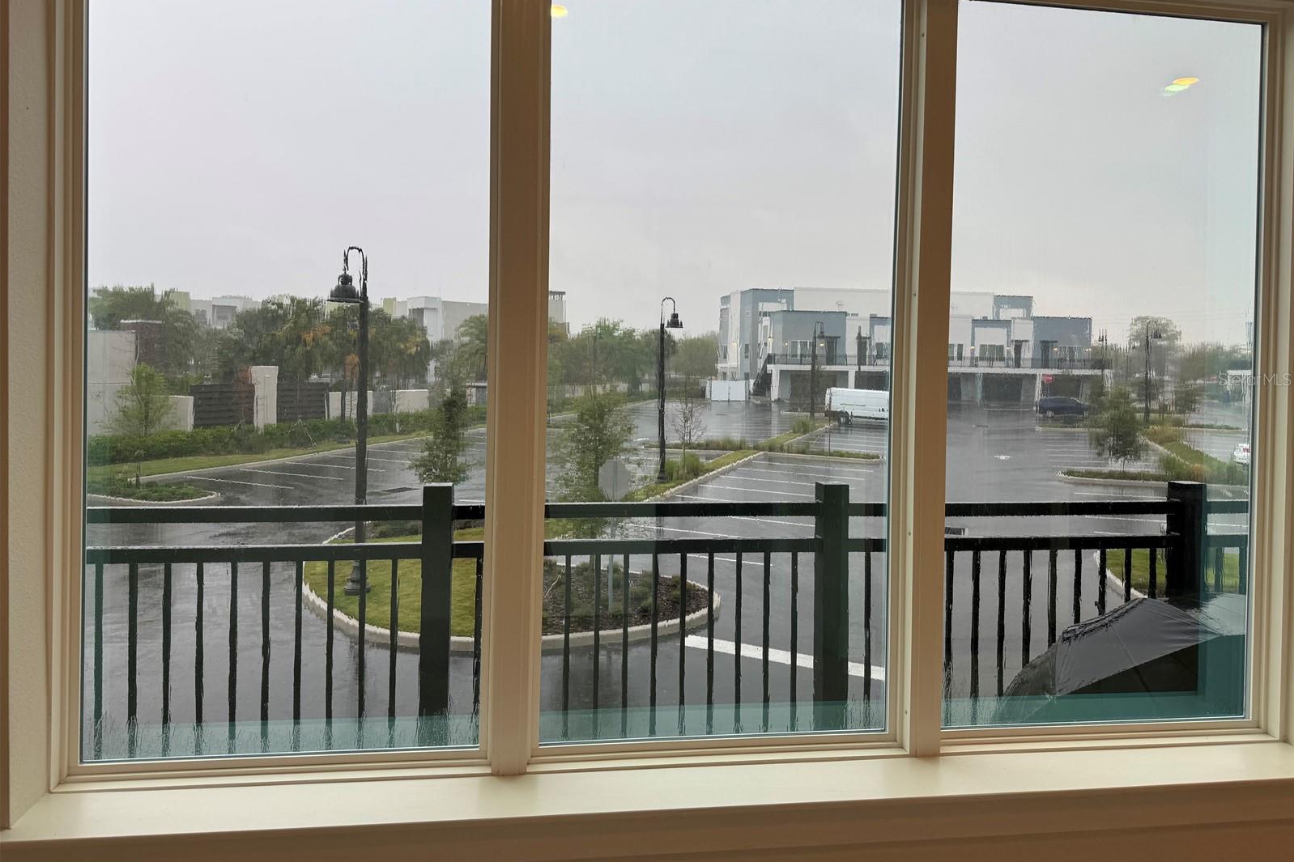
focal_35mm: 25
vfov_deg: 51.2
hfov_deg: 71.5
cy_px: 379
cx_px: 647
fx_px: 898
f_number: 1.78
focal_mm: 6.76
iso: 80
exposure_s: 1/318
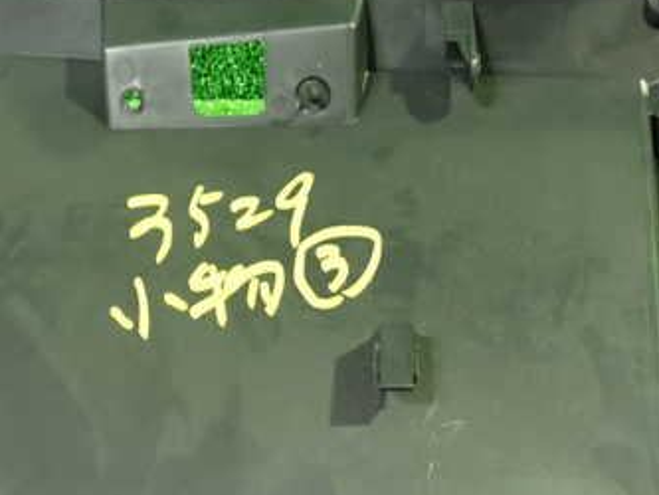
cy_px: 354
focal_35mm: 54
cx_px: 307
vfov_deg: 26.8
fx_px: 1028
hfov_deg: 35.5
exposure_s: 1/20
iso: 800
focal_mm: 5.4
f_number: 2.3
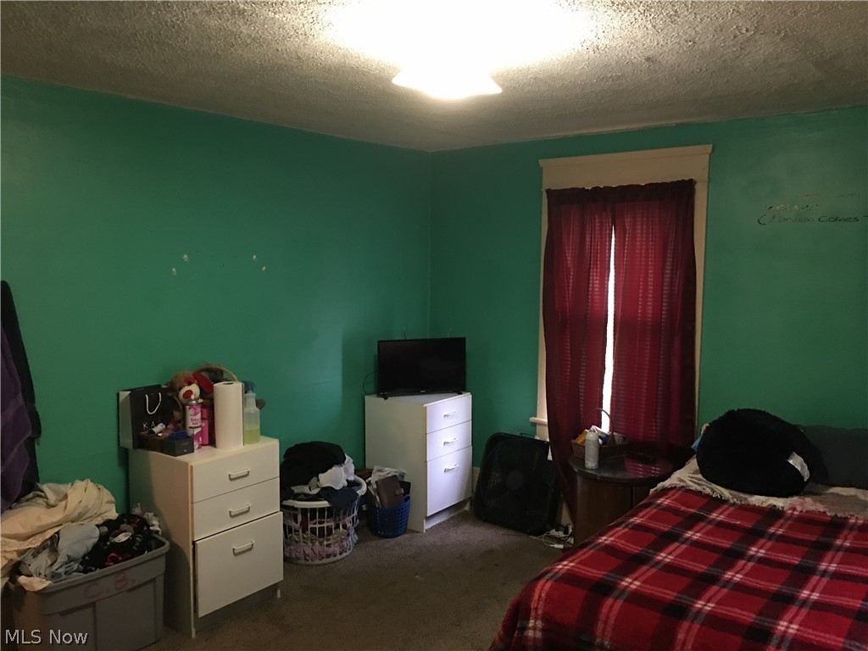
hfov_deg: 61.7
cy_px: 326
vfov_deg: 48.2
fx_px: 727
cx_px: 434
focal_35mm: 29
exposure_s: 1/4
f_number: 2.2
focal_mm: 4.15
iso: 64
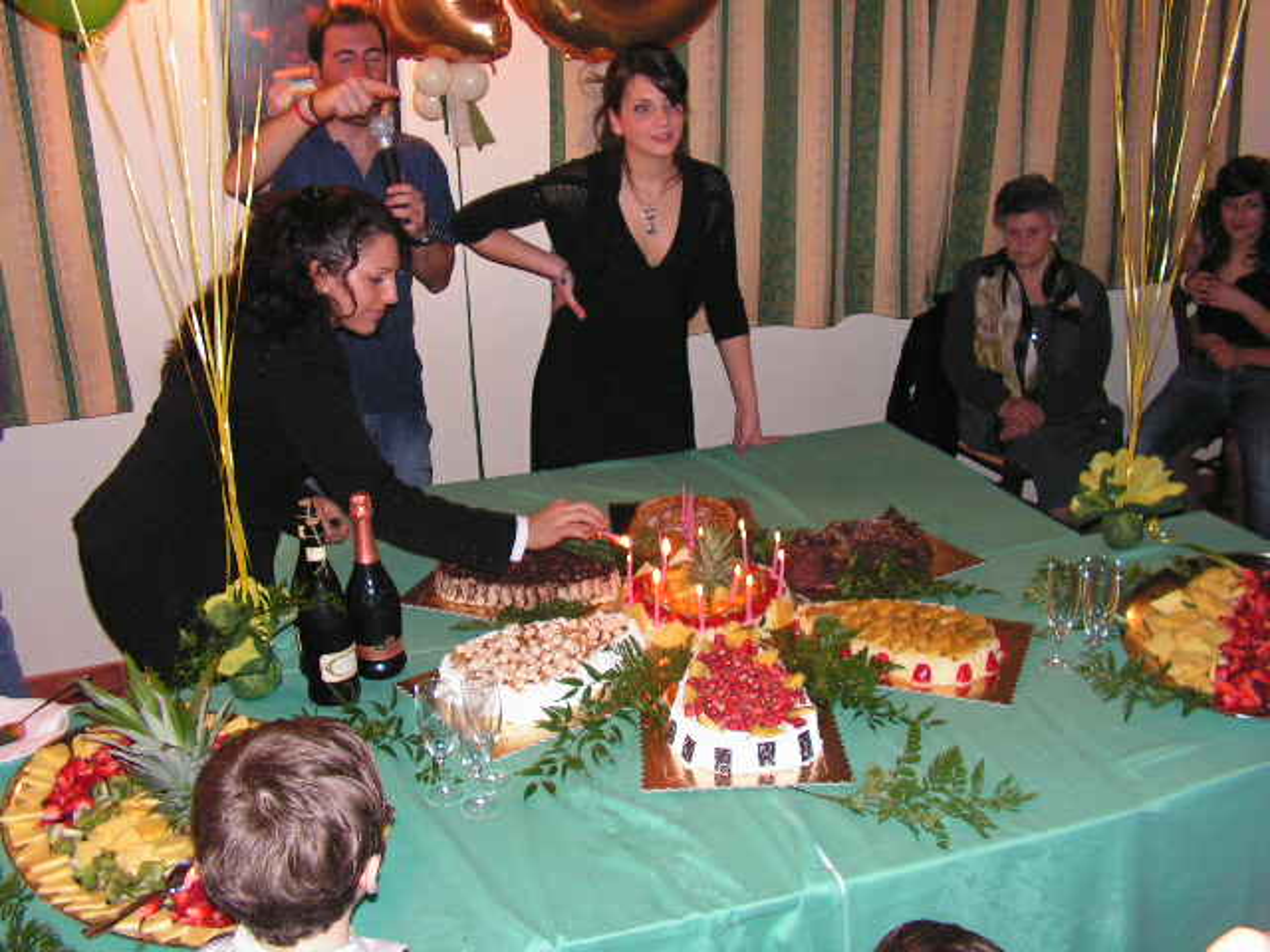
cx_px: 635
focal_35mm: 36
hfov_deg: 51.4
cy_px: 476
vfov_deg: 39.7
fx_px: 1321
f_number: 3.2
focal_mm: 6
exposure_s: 1/40
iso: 200
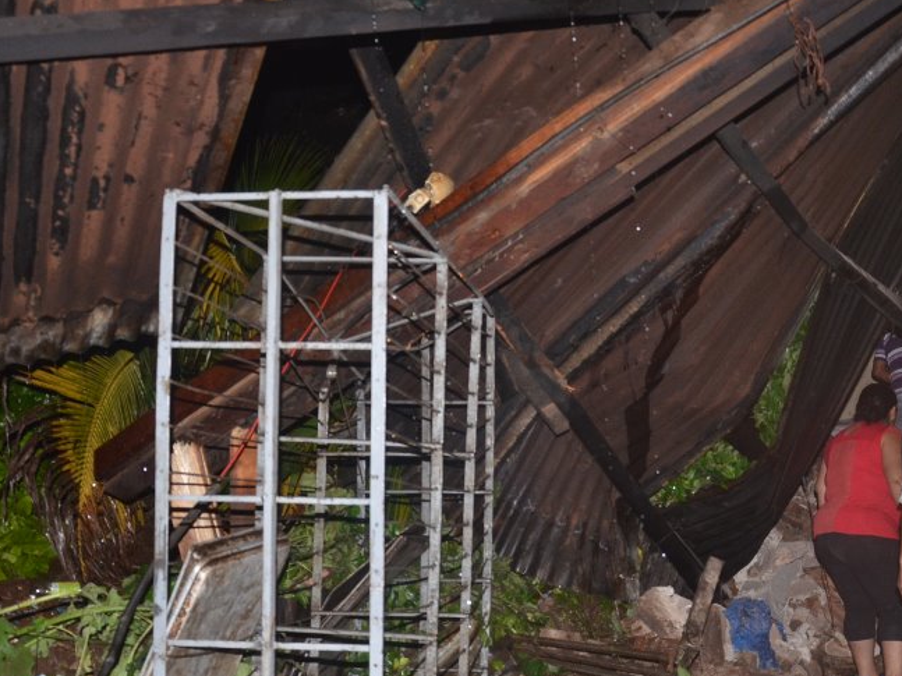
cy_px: 456
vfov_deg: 34.8
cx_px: 549
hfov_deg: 45.5
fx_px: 1068
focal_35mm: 41
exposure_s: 1/60
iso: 800
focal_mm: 18
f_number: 4.8
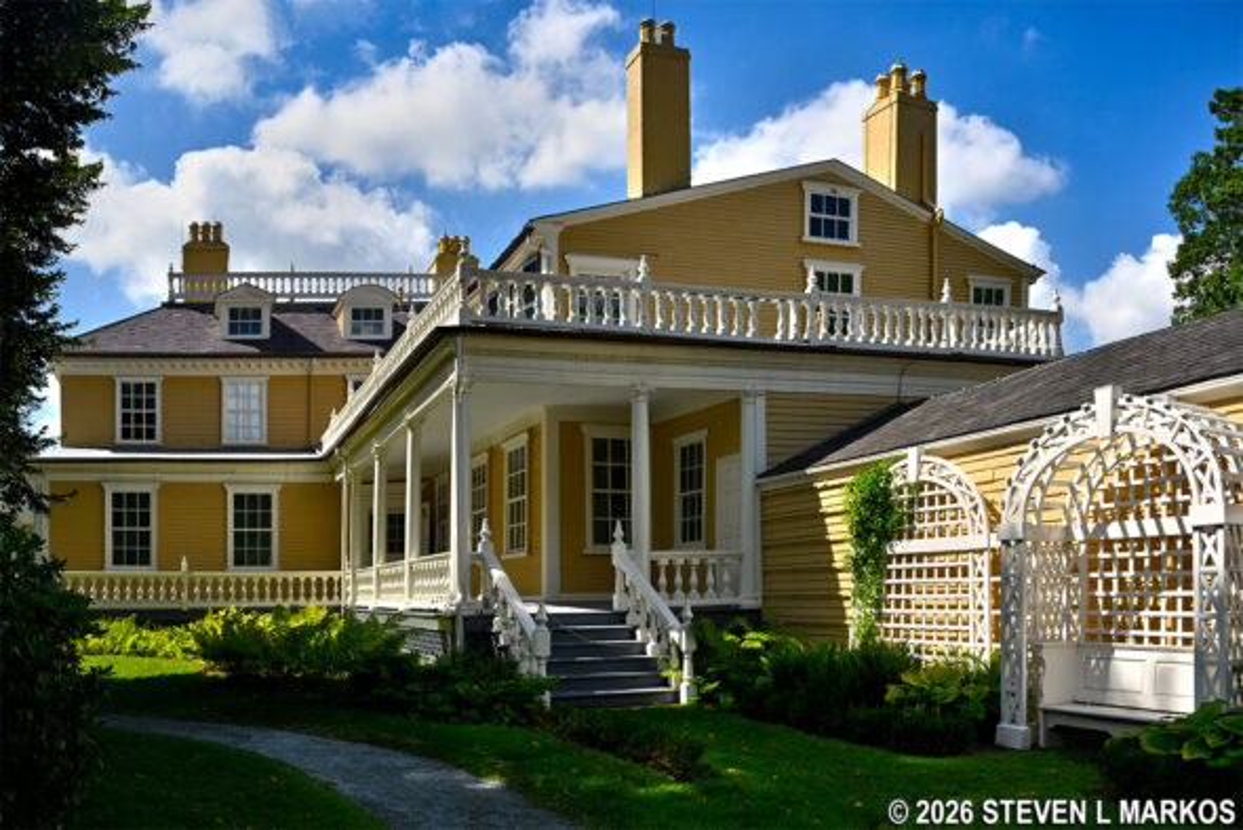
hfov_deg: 73.7
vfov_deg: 53.2
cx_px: 622
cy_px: 415
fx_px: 829
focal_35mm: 24
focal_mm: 24
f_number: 11
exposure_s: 1/200
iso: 400
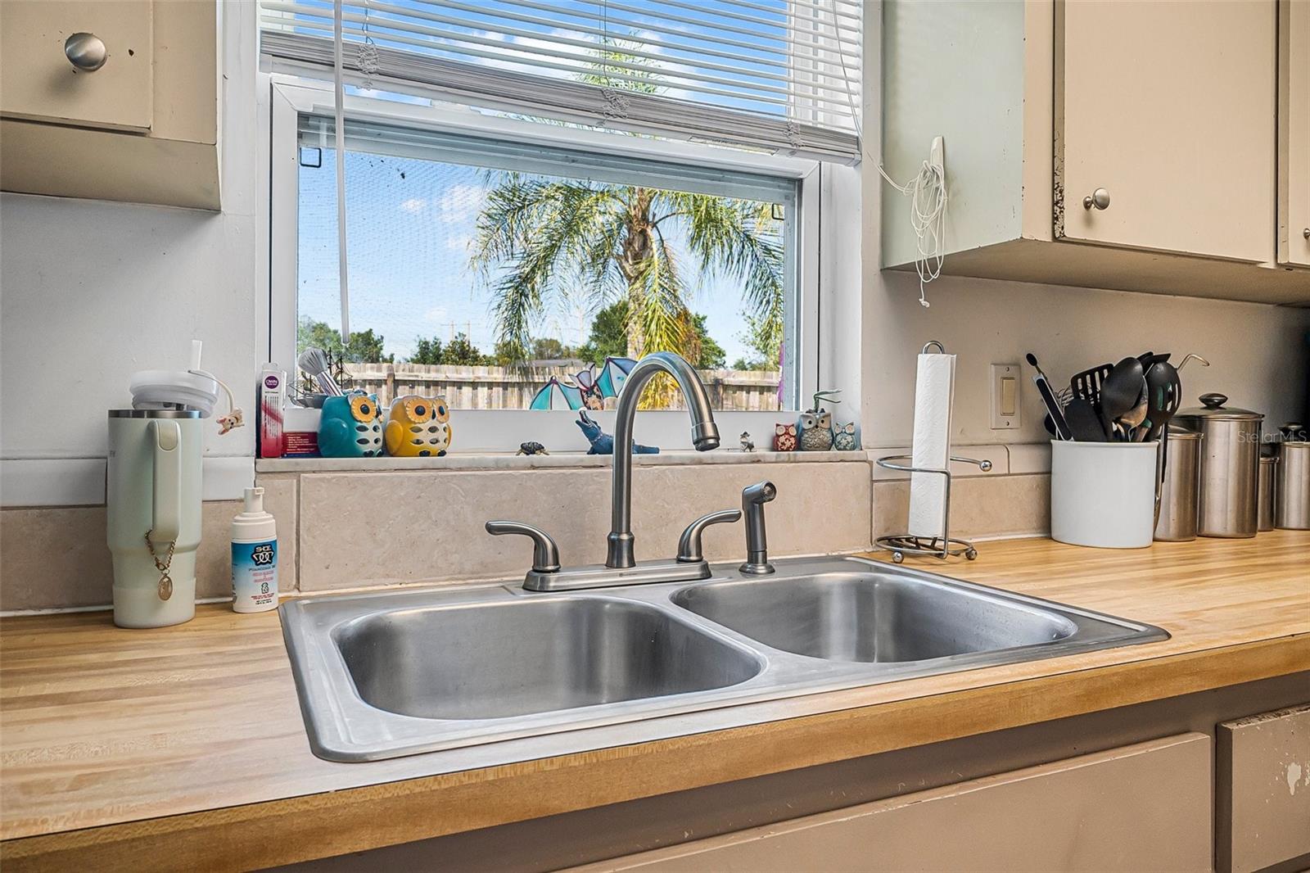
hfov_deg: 69.4
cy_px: 436
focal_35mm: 26
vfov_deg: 49.5
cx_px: 655
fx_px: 946
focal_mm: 17.5
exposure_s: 1/25
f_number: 9
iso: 320
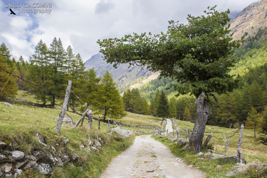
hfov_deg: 53.1
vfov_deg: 36.9
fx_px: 267
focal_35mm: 36
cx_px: 134
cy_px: 89
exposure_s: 1/200
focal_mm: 24
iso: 200
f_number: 8
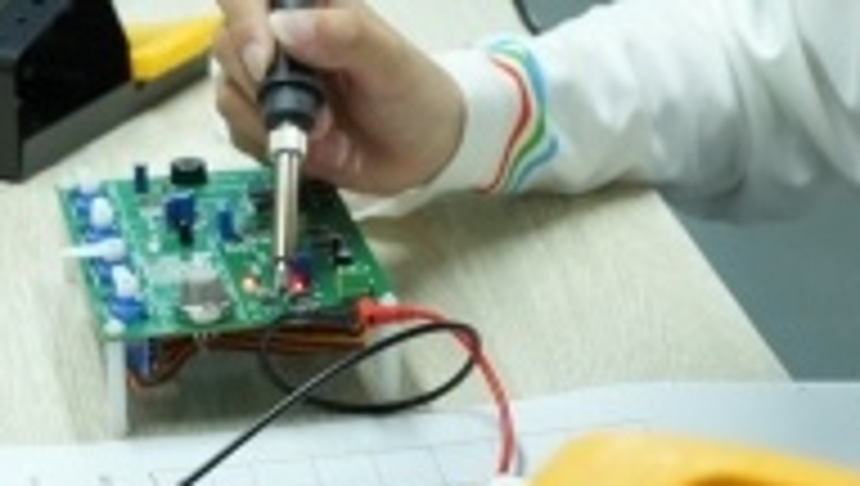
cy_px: -108
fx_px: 3448
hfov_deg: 14.2
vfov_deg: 8.0
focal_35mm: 151
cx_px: 576
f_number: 4
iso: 1600
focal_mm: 30.8
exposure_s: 1/200
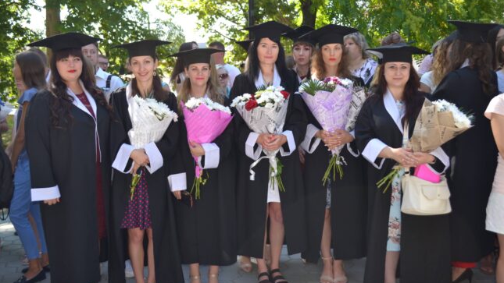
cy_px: 137
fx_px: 508
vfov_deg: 31.2
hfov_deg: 52.8
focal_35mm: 38
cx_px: 253
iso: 100
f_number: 4
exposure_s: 1/60
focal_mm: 24
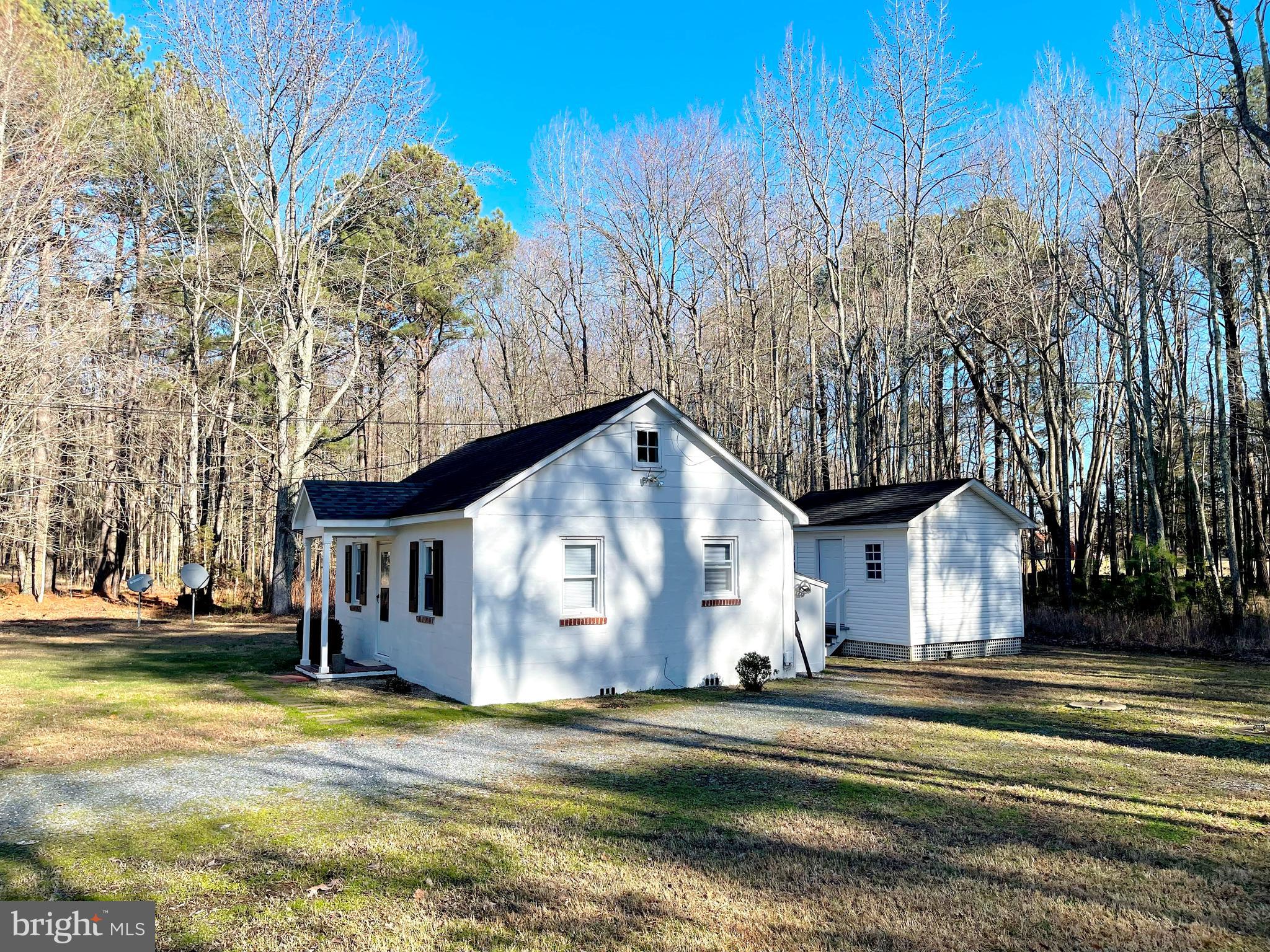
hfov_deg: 69.4
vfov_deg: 54.9
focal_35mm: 25
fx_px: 917
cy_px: 476
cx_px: 635
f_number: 1.6
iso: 32
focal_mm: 5.1
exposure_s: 1/1553
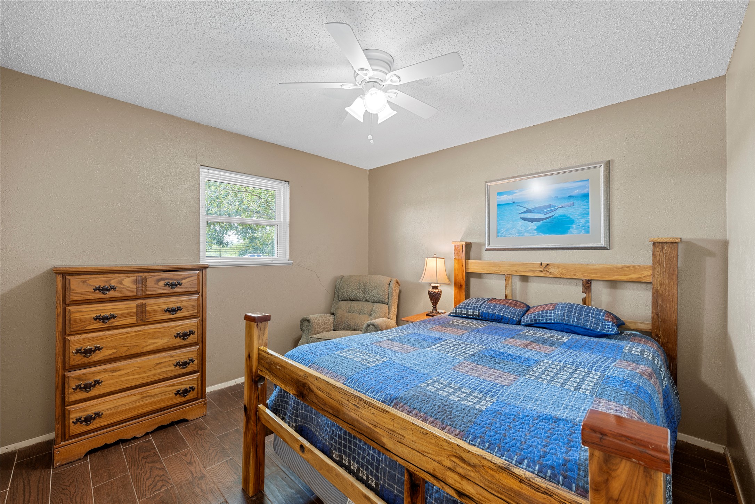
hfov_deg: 104.3
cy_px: 252
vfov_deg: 81.2
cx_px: 378
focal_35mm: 14
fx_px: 294
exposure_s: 2.5
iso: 250
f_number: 9
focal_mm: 14
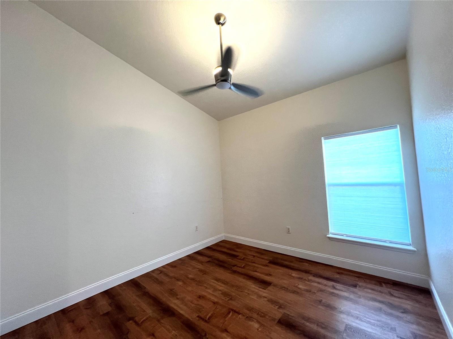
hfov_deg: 106.2
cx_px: 226
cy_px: 170
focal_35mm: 13
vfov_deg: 89.9
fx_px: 170
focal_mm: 1.57
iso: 200
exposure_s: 1/60
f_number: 1.8
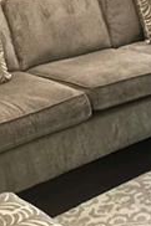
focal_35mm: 82
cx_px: 139
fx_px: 517
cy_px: 94
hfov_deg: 16.4
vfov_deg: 24.8
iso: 500
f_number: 2.2
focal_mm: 2.22
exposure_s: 1/60
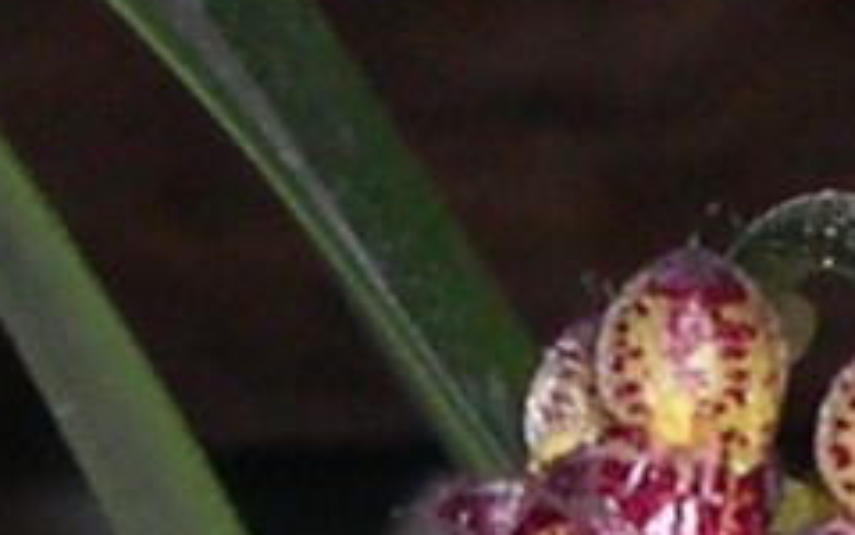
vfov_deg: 5.4
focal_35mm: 242
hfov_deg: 8.6
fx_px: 5639
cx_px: 866
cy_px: 132
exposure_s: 1/60
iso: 100
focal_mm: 8
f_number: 7.6
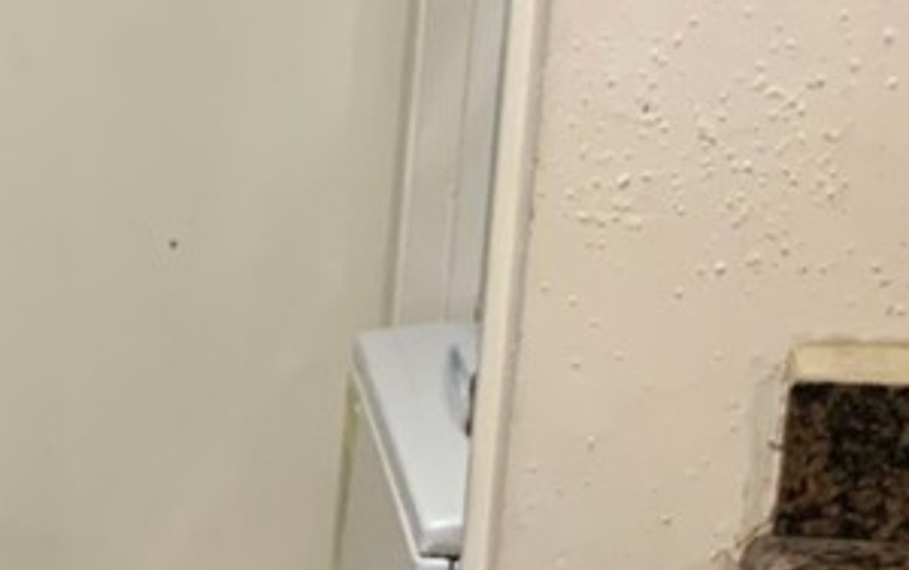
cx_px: -651
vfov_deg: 9.3
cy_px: 582
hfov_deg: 13.5
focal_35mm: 141
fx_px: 3496
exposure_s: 1/60
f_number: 1.8
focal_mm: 4.25
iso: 400
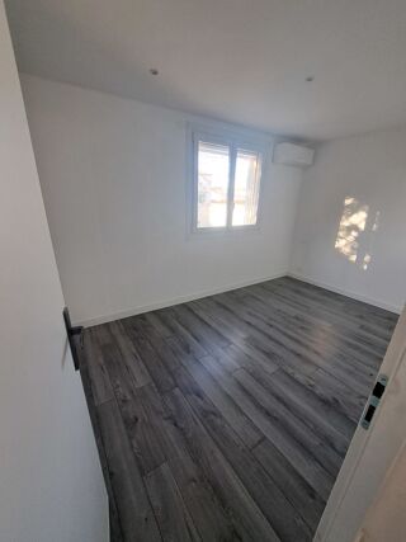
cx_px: 203
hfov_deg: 89.9
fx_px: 203
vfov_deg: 106.2
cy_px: 271
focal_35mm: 13
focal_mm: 1.74
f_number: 2.2
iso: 80
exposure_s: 1/50
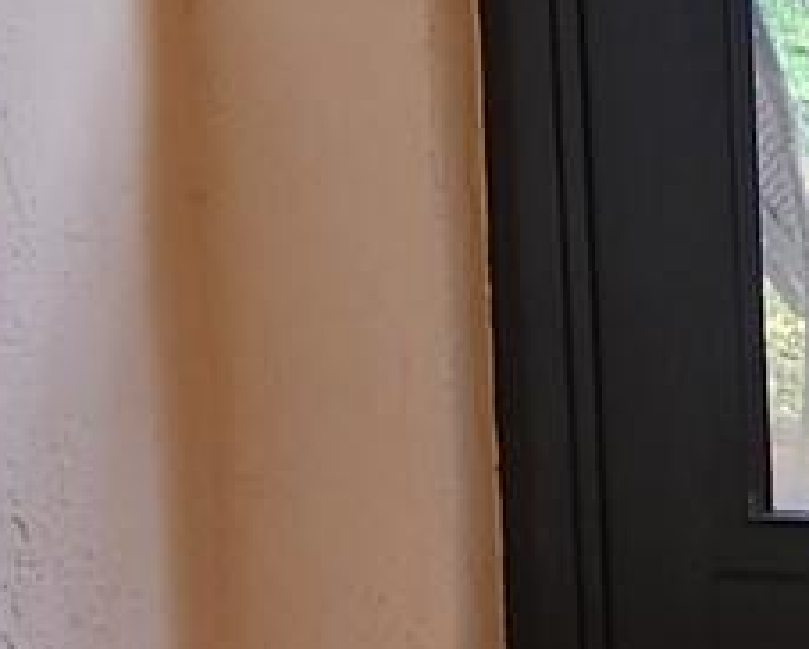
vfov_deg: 9.5
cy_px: -385
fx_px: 3786
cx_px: 1604
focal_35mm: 158
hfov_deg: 11.1
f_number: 1.8
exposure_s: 1/120
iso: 320
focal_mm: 5.4
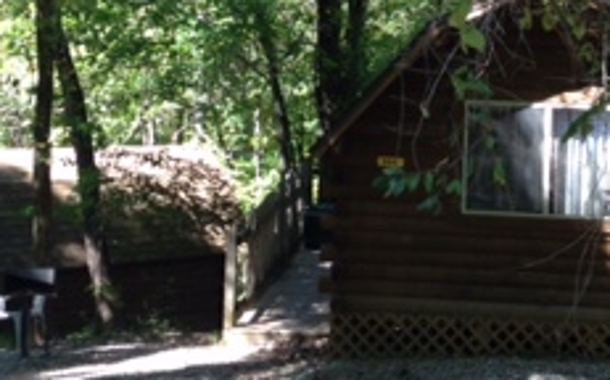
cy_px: 90
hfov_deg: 21.3
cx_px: 430
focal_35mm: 97
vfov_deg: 13.4
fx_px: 1611
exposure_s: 1/120
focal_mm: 4.12
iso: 80
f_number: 2.4
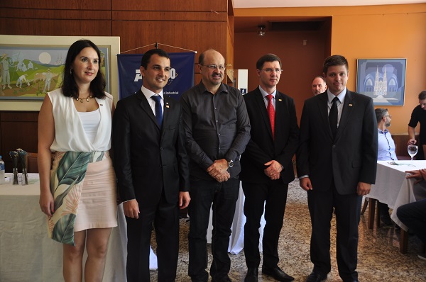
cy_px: 141
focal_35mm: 33
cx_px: 213
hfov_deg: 57.3
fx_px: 390
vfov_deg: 39.8
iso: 250
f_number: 4
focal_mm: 22
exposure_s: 1/25
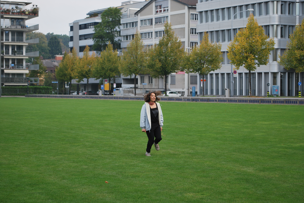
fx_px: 697
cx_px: 152
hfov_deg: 24.6
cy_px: 102
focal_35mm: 82
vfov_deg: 16.6
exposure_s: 1/160
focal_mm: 55
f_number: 6.3
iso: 100
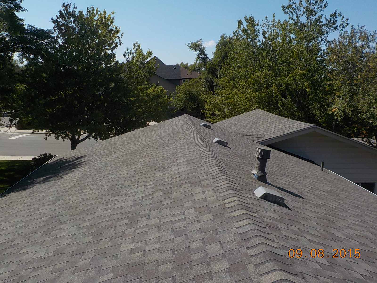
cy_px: 142
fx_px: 327
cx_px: 188
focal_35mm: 30
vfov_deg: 46.8
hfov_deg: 60.0
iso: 125
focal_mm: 4.1
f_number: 3.3
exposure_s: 1/1600
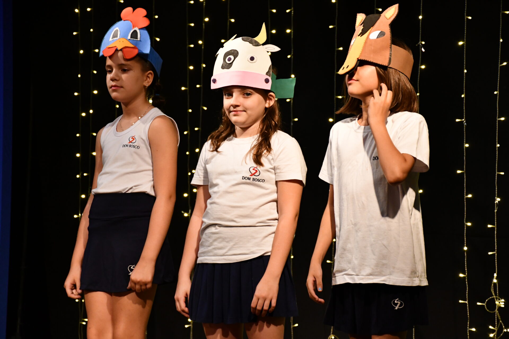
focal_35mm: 112
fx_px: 1583
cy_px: 170
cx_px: 254
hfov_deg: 18.3
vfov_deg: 12.2
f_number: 5
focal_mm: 75
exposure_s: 1/125
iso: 3600
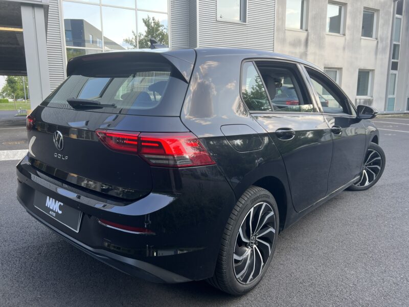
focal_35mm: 26
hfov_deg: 67.3
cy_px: 154
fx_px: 307
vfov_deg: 53.1
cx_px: 204
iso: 50
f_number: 1.5
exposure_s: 1/436
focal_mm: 5.7
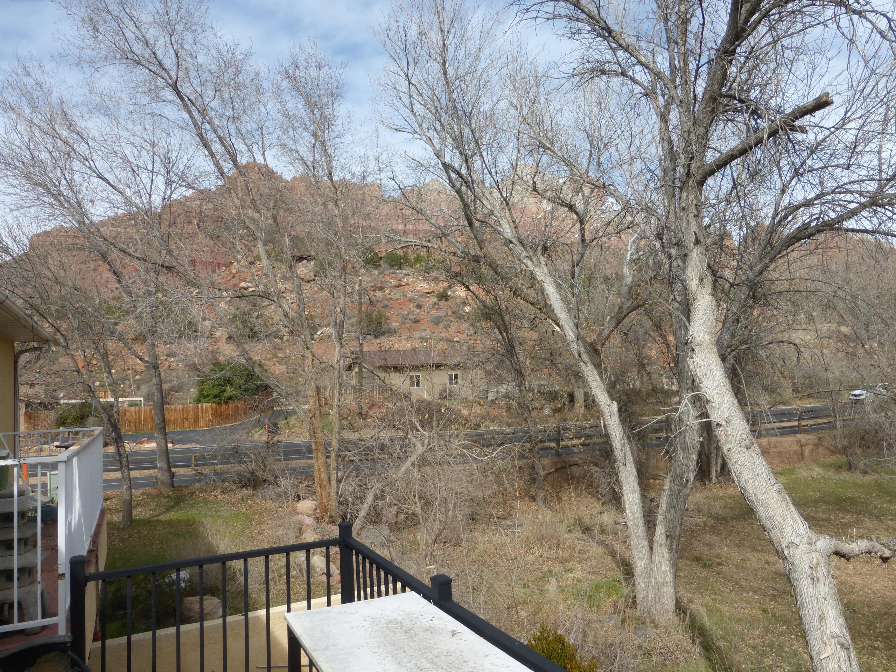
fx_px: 621
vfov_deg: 56.8
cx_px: 448
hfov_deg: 71.6
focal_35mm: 24
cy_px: 336
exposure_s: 1/800
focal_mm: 4.3
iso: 100
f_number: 4
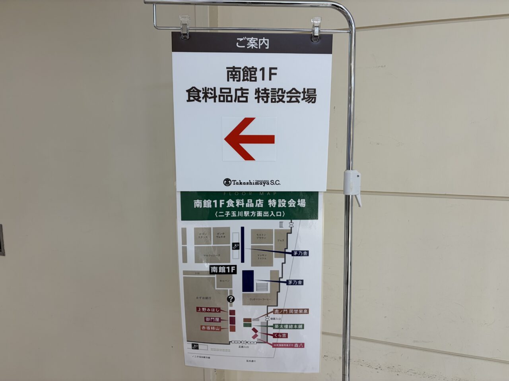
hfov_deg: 67.3
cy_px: 190
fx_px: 382
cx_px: 254
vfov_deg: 53.1
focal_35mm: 26
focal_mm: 5.96
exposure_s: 1/100
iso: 40
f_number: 1.6
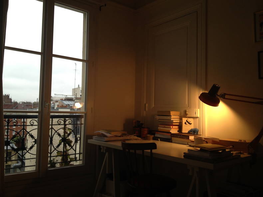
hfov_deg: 52.6
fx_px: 266
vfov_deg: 40.7
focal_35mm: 35
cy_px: 98
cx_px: 132
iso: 50
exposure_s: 1/76
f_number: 2.4
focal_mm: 4.28
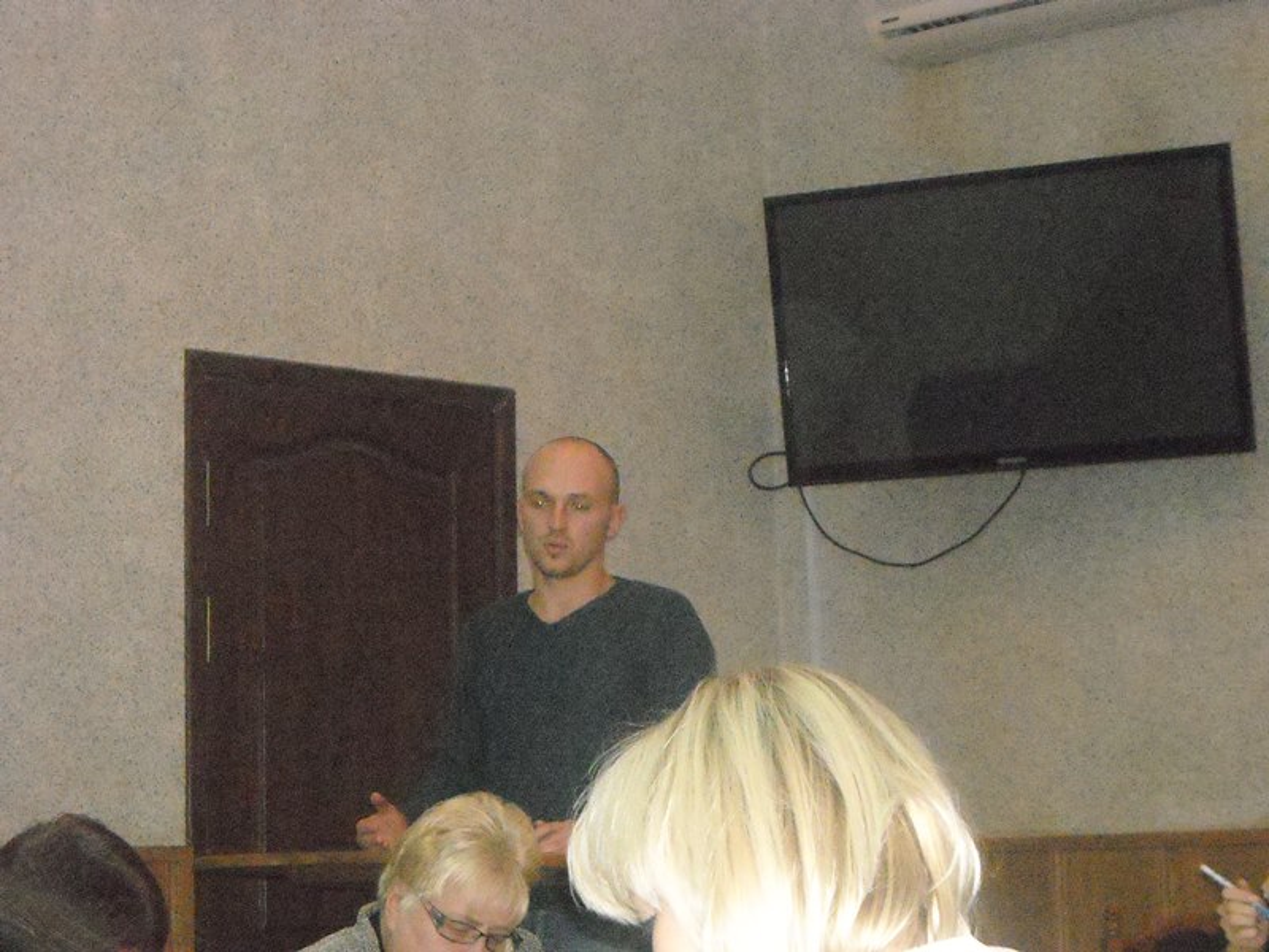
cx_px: 634
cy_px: 476
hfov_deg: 18.7
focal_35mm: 105
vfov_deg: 14.1
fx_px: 3849
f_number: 4.7
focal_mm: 17.1
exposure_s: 1/125
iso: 1600
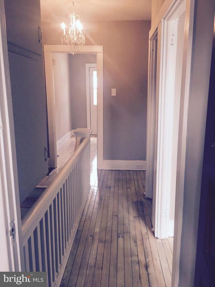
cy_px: 144
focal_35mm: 29
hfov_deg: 48.2
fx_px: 240
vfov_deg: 61.7
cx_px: 108
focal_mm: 4.15
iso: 40
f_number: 2.2
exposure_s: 1/30
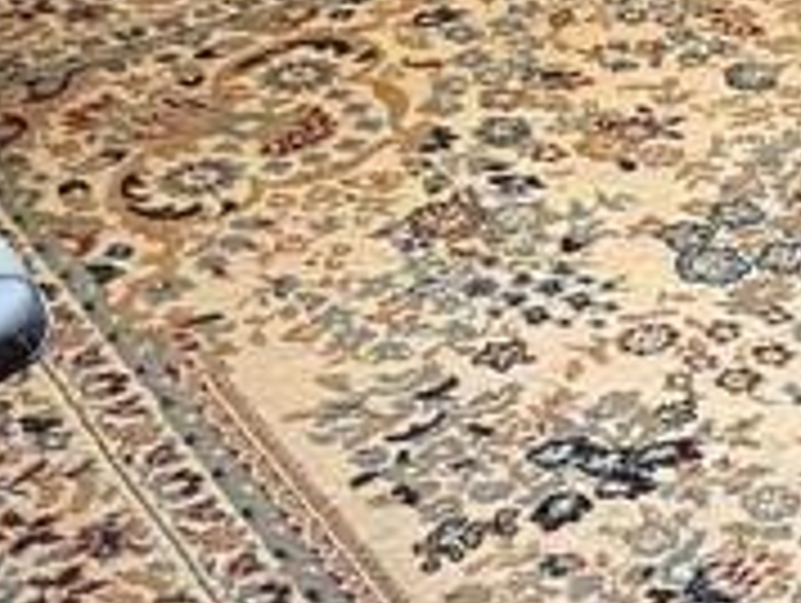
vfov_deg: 10.5
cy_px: -216
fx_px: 3198
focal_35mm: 138
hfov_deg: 13.9
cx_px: 950
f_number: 1.78
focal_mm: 6.76
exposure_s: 1/60
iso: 400
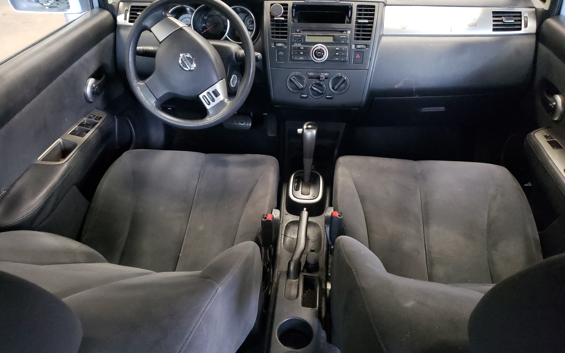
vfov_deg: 44.5
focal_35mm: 28
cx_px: 283
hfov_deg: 66.5
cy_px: 176
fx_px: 431
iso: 499
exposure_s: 1/24
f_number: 1.5
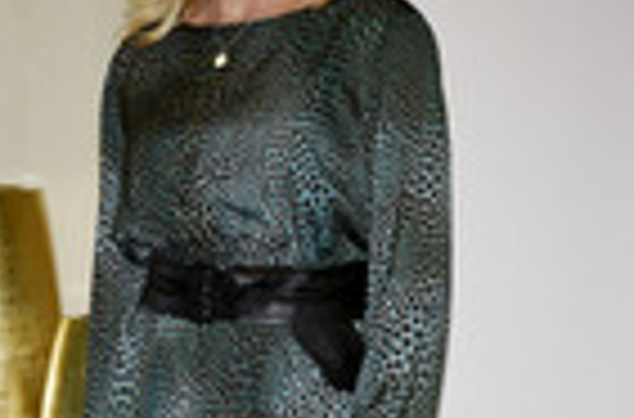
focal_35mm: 199
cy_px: 297
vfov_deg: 6.8
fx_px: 3493
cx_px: -375
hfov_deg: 10.0
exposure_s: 1/125
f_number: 6.3
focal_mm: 62
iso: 640
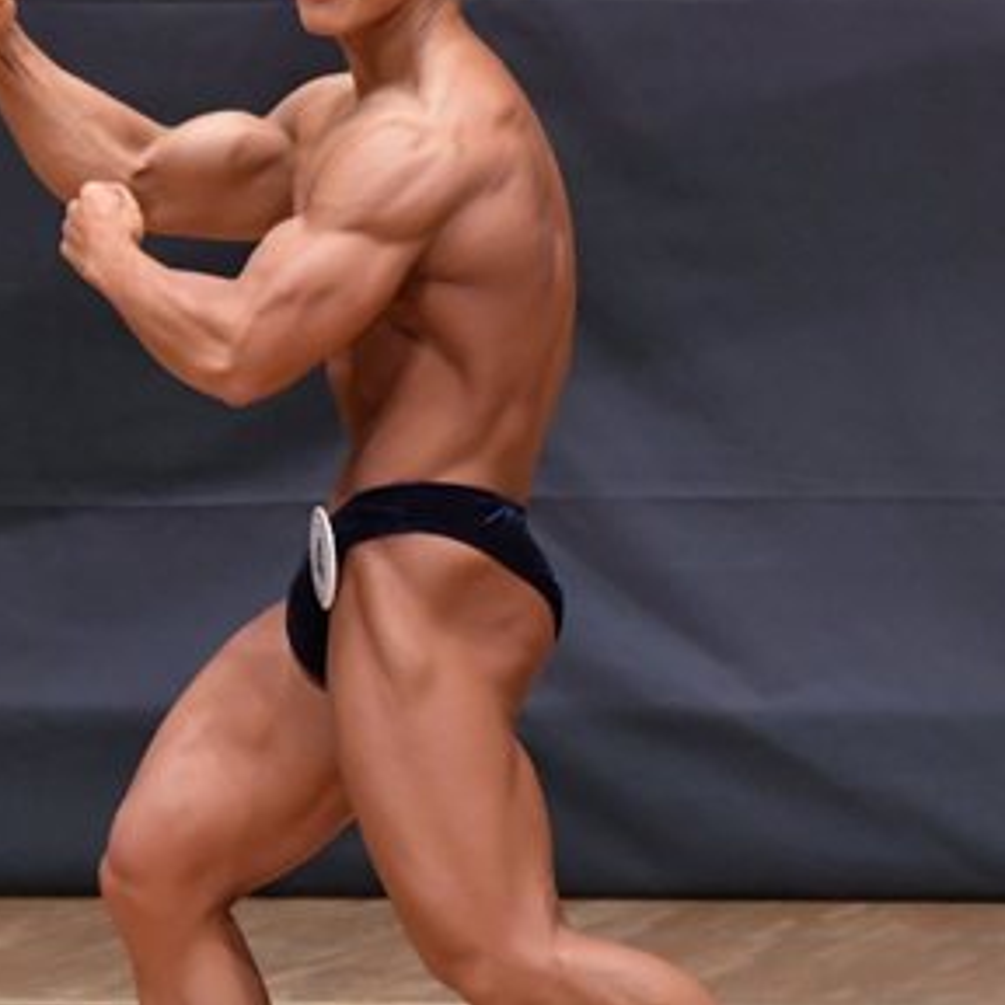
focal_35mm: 720
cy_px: 513
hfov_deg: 2.4
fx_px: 23650
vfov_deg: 2.4
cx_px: 431
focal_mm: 210
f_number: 5.6
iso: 6400
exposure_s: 1/400
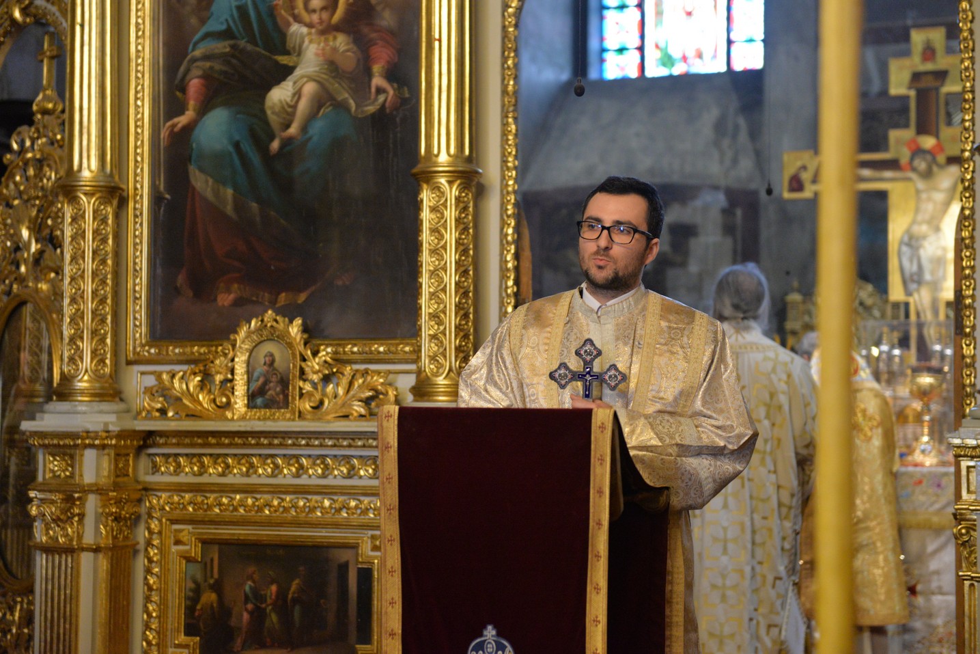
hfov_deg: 28.8
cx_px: 490
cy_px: 327
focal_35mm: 70
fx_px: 1906
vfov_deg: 19.5
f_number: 2.8
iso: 3200
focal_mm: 70
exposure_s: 1/80
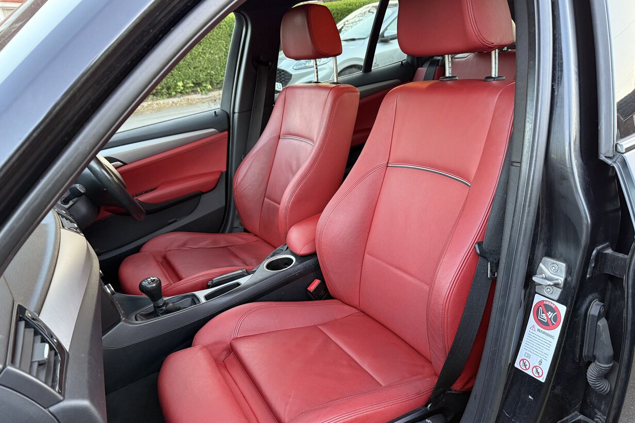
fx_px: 459
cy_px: 233
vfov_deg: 49.5
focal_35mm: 26
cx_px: 314
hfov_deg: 69.4
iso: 320
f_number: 1.78
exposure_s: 1/60
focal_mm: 6.76
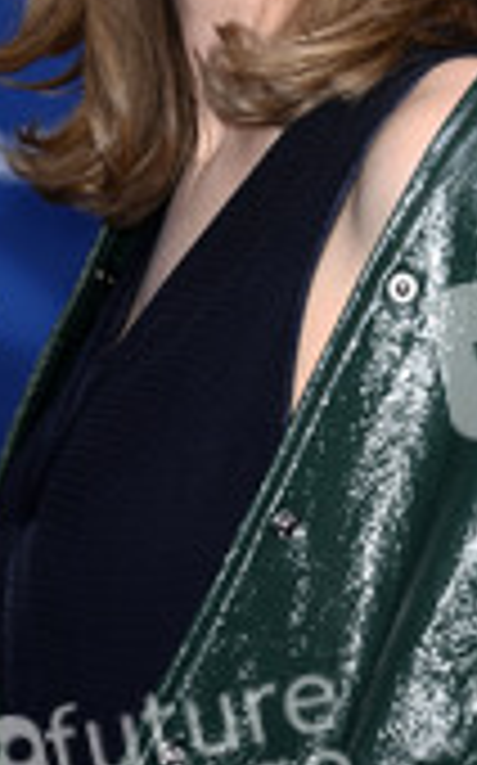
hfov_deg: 4.0
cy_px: 108
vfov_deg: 6.5
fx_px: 6751
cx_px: 252
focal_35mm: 324
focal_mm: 135
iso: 640
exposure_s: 1/250
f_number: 6.3
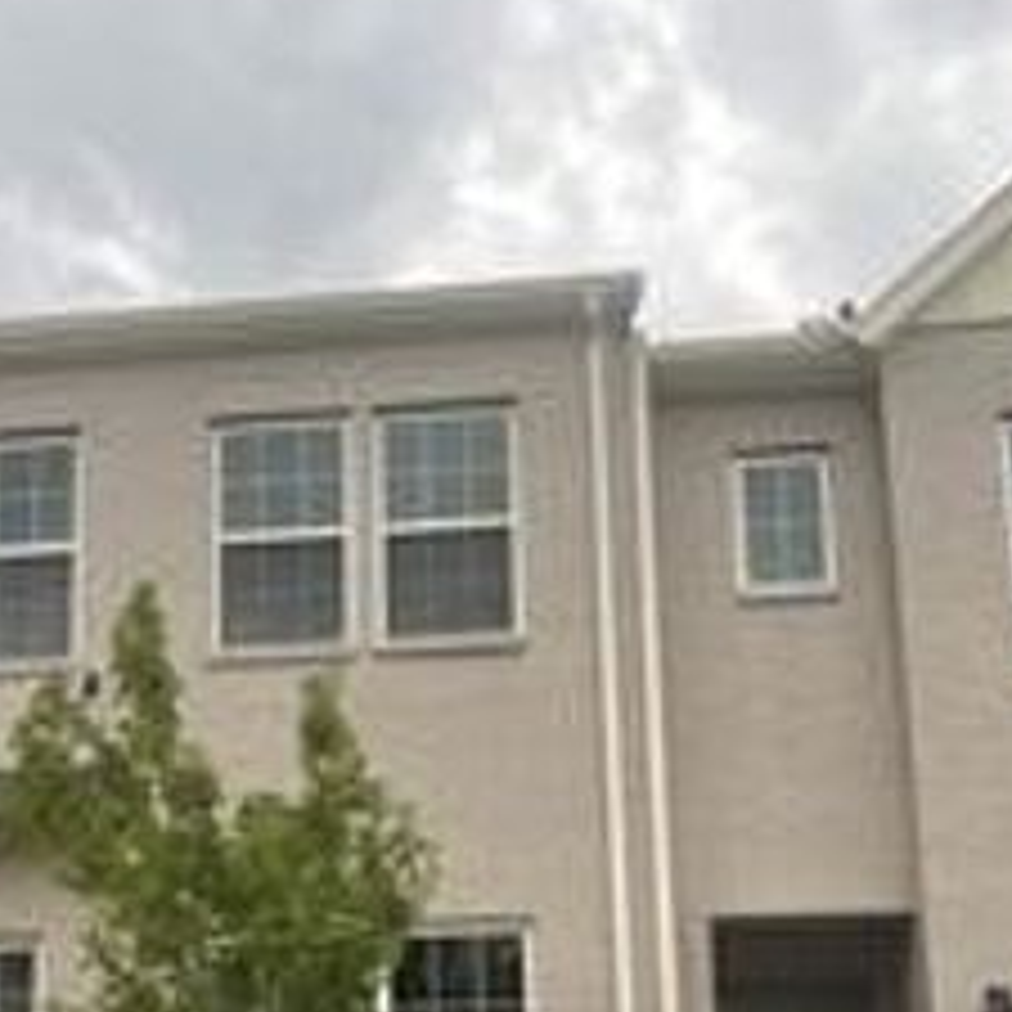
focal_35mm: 51
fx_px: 1687
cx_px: 400
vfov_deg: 32.7
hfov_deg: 33.3
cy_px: 776
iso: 32
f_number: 1.6
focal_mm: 5.1
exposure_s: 1/256
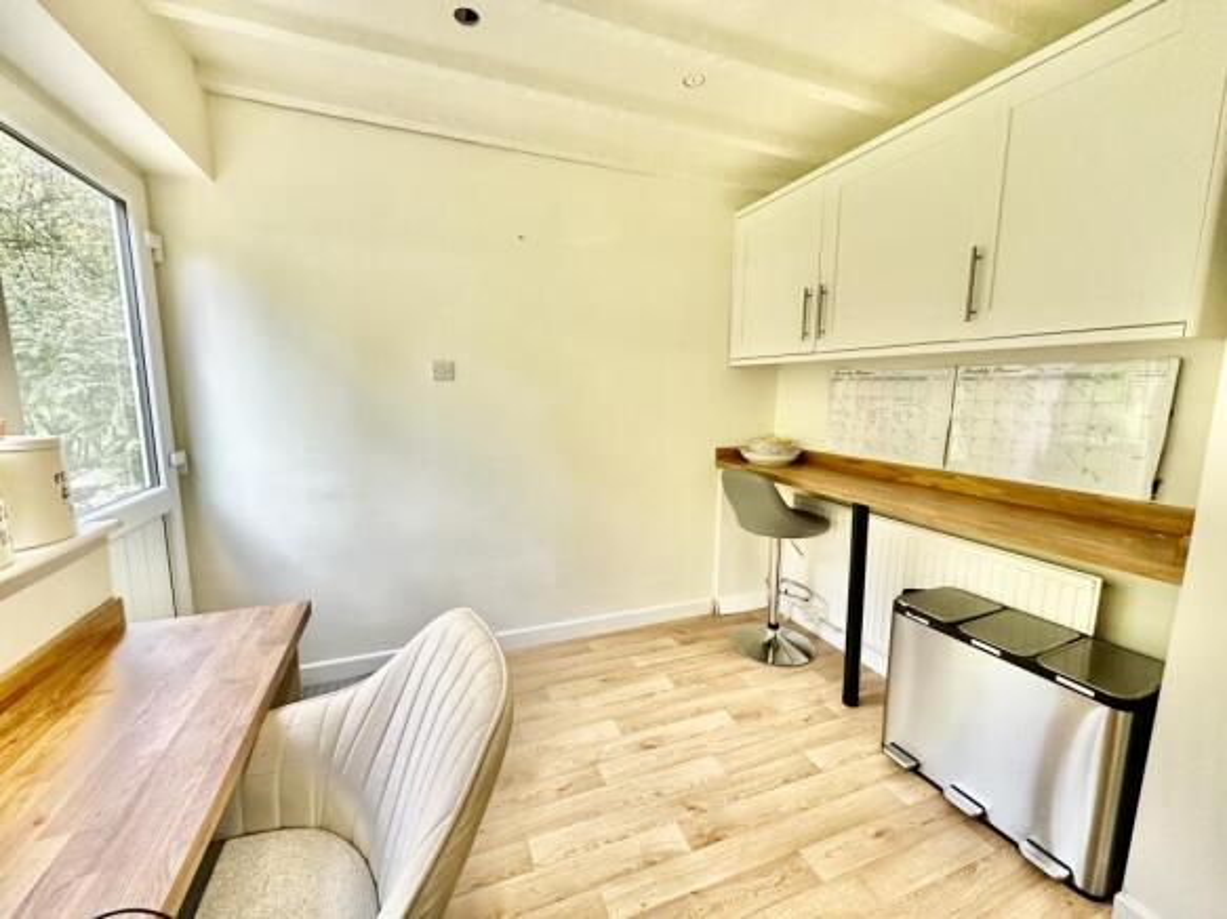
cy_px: 460
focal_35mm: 14
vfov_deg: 85.7
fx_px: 496
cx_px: 614
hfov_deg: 102.1
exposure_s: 1/99
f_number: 2.2
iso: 160
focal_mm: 2.22
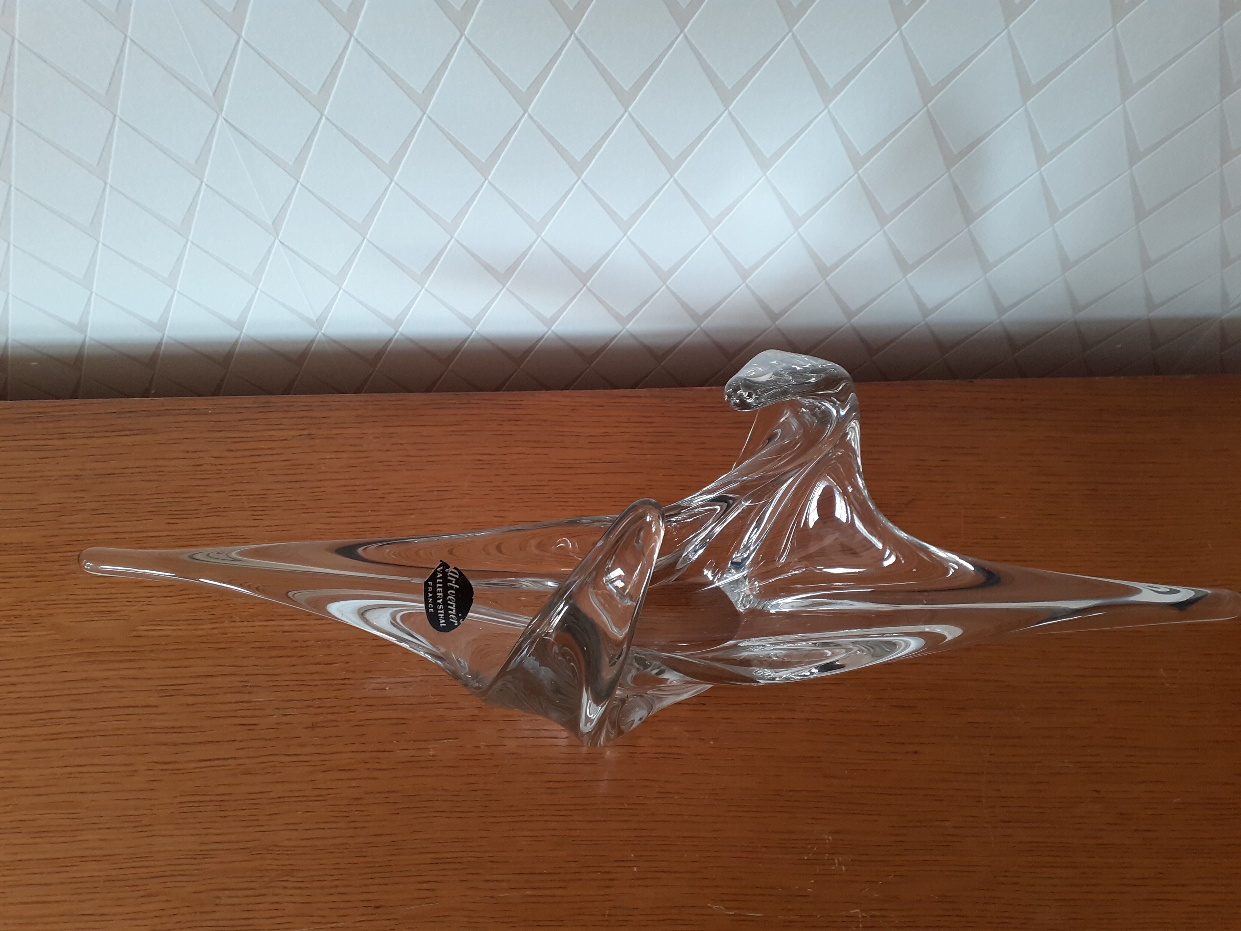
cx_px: 620
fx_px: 968
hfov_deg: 65.3
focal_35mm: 27
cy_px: 466
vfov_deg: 51.4
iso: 80
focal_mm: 3.6
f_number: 1.9
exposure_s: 1/100
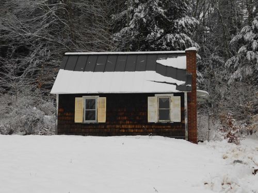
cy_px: 96
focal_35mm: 66
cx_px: 129
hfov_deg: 29.4
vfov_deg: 22.3
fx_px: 492
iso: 125
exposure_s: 1/250
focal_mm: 11.7
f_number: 4.2
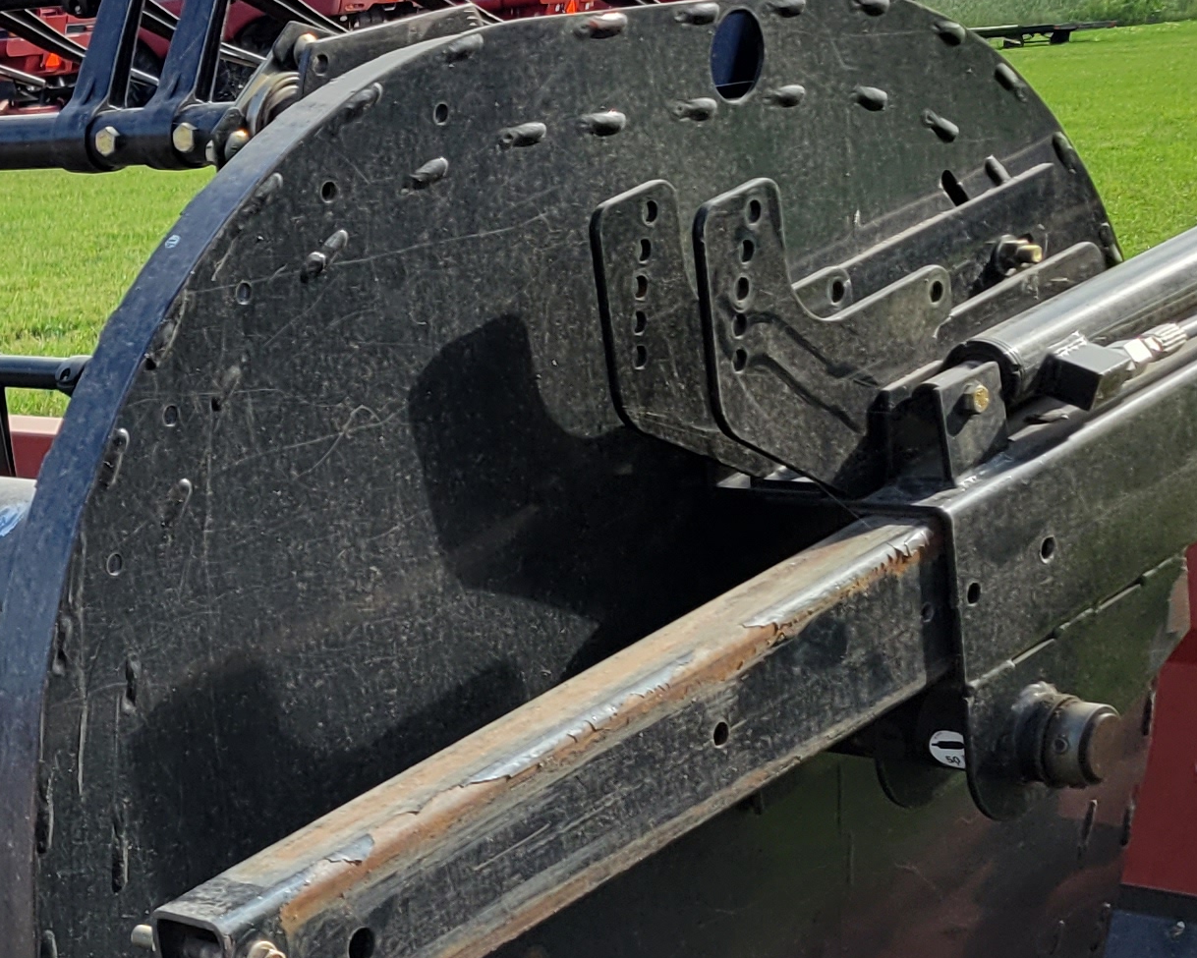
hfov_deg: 20.6
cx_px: -385
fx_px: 2977
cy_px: 759
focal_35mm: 84
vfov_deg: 18.1
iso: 40
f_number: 1.8
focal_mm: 5.4
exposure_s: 1/1195
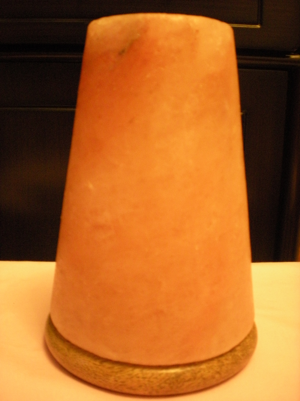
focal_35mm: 38
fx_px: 439
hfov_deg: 37.7
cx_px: 150
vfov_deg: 49.0
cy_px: 200
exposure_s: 1/8
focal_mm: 6.3
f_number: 3.1
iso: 619
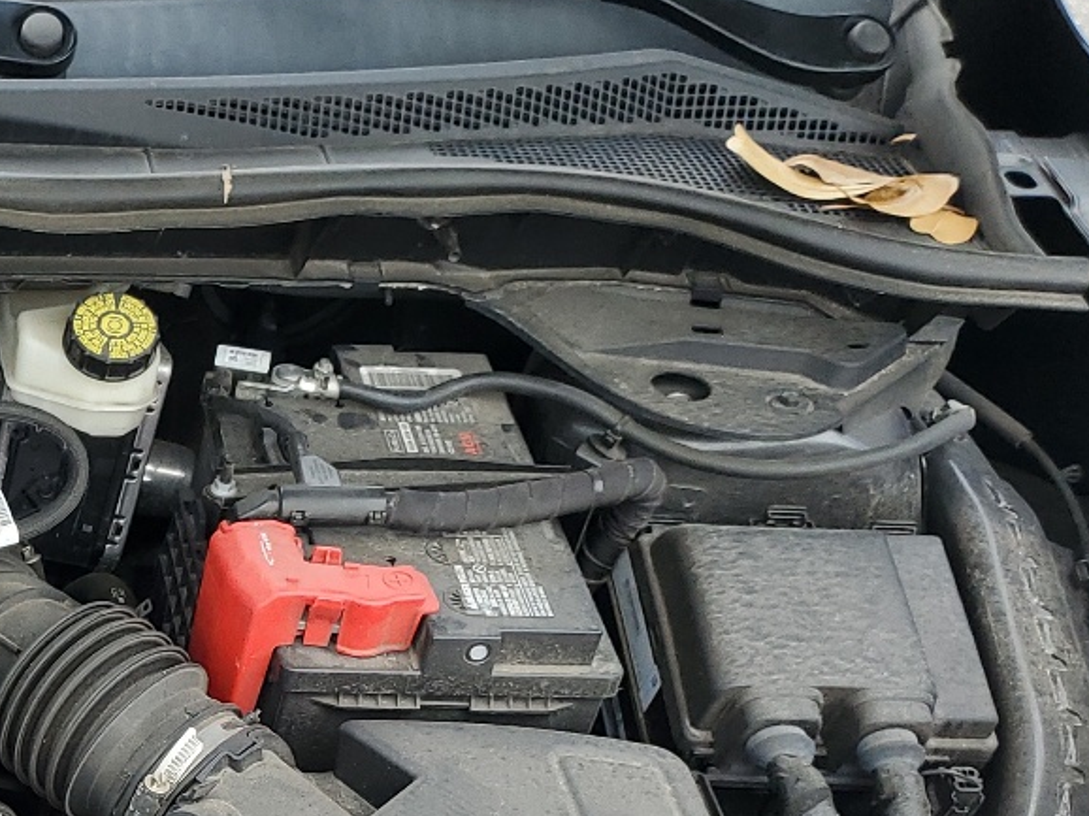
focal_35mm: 72
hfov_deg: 23.8
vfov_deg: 19.1
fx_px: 2264
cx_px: -330
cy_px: 1020
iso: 50
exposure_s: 1/417
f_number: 1.5
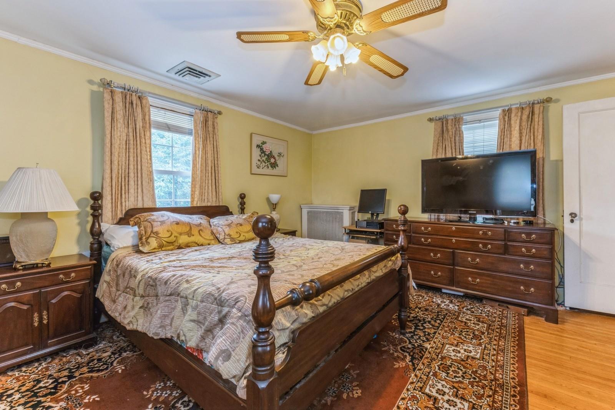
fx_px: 256
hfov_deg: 100.4
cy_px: 205
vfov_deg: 77.3
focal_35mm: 15
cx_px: 308
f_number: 14
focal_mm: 15
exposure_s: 1/5
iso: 640
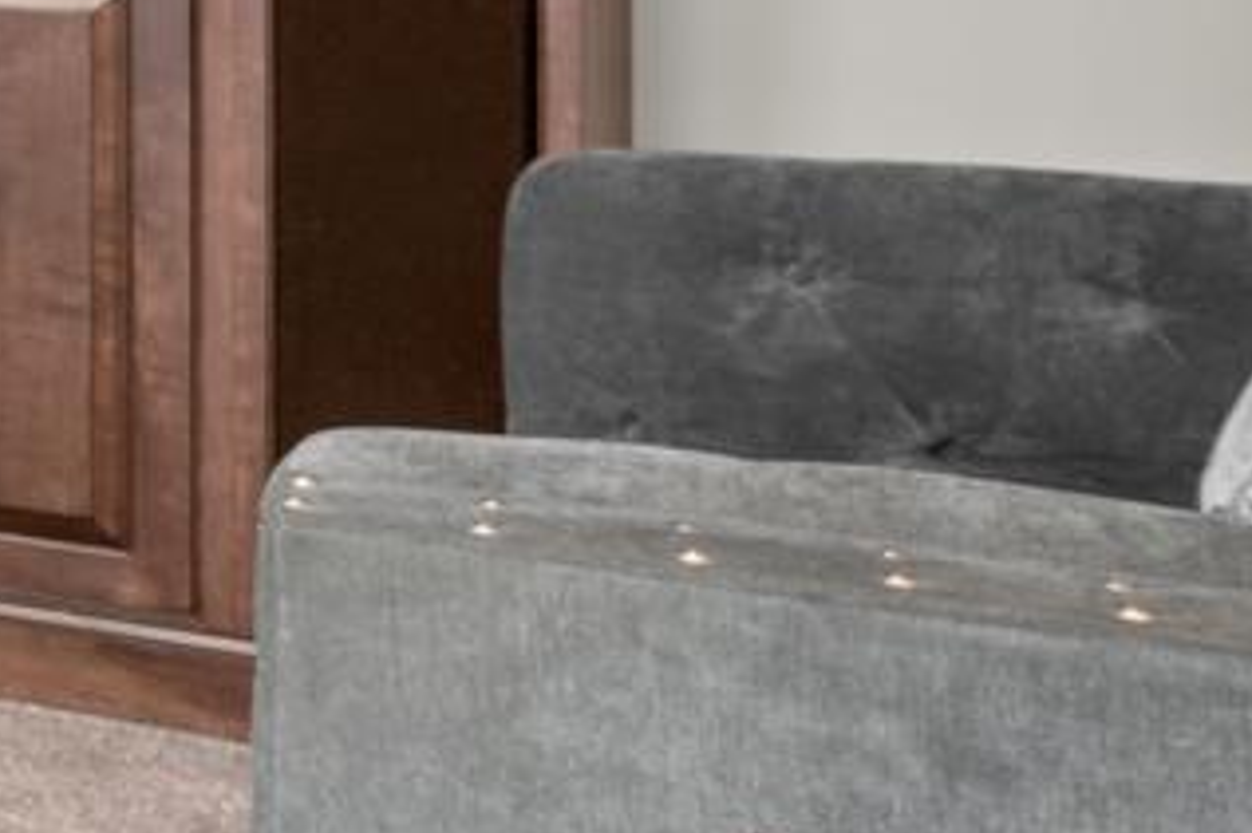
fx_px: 3372
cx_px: -1991
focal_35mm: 97
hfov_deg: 13.3
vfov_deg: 13.5
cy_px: -314
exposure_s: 1/8
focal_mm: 15
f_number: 9
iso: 400
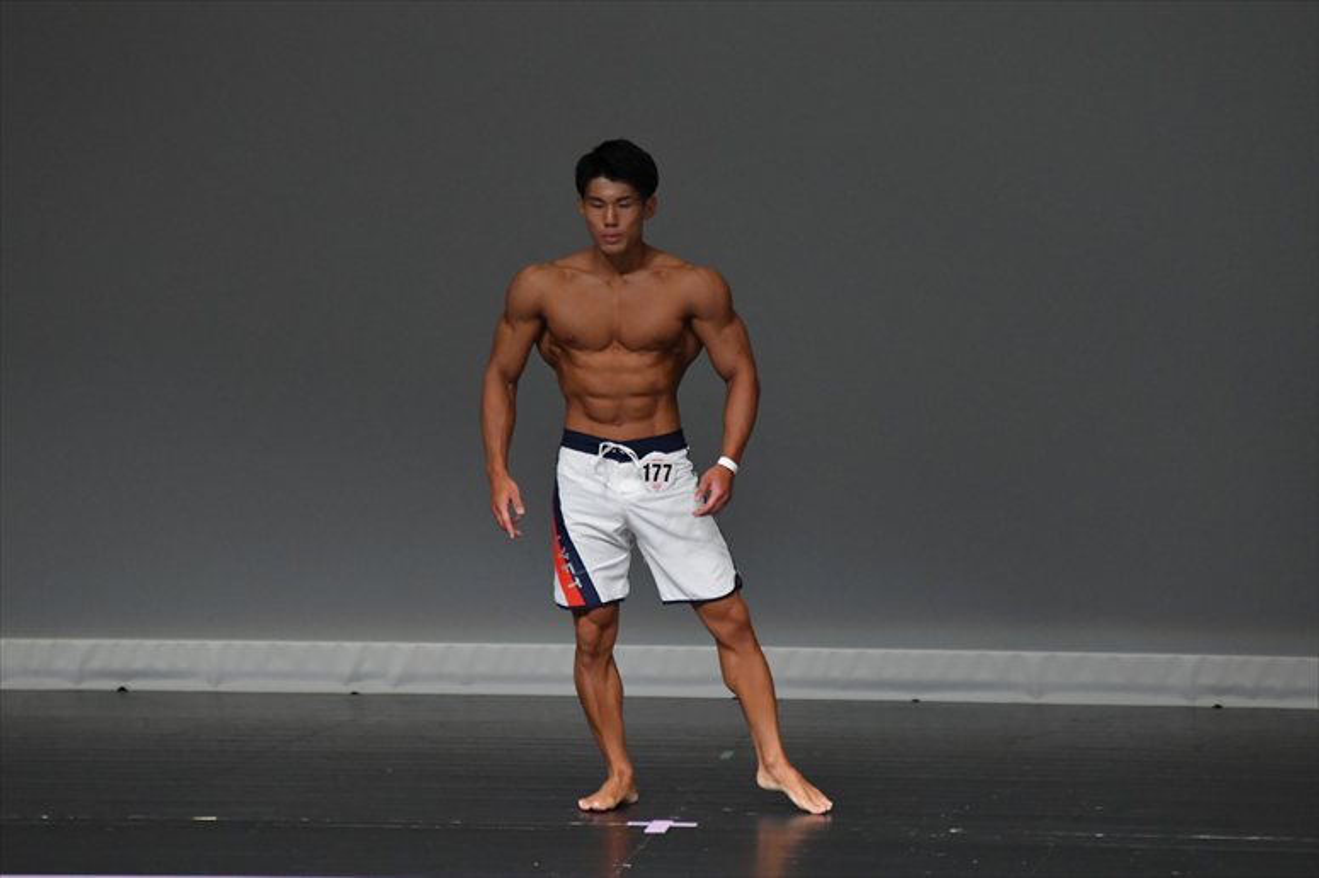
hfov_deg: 5.5
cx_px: 660
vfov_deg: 3.7
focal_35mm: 375
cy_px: 439
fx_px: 13733
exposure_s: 1/400
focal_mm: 250
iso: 4000
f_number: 5.6
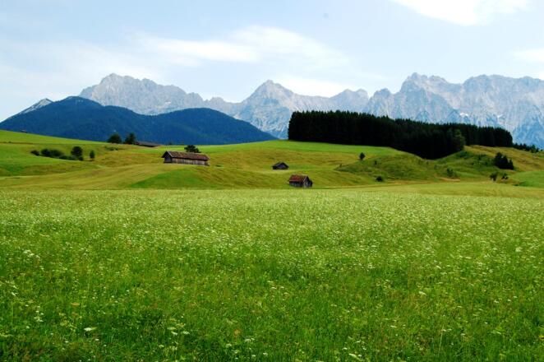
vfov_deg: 36.8
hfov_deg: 53.2
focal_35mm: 36
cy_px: 181
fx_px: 543
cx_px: 272
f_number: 8
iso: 200
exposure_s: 1/250
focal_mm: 24
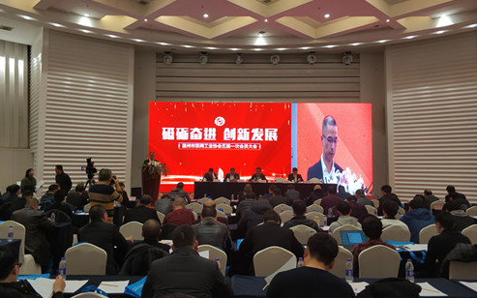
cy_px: 131
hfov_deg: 64.6
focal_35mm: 29
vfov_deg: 43.1
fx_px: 377
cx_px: 236
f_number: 1.8
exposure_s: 1/33
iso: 251
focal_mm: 3.82
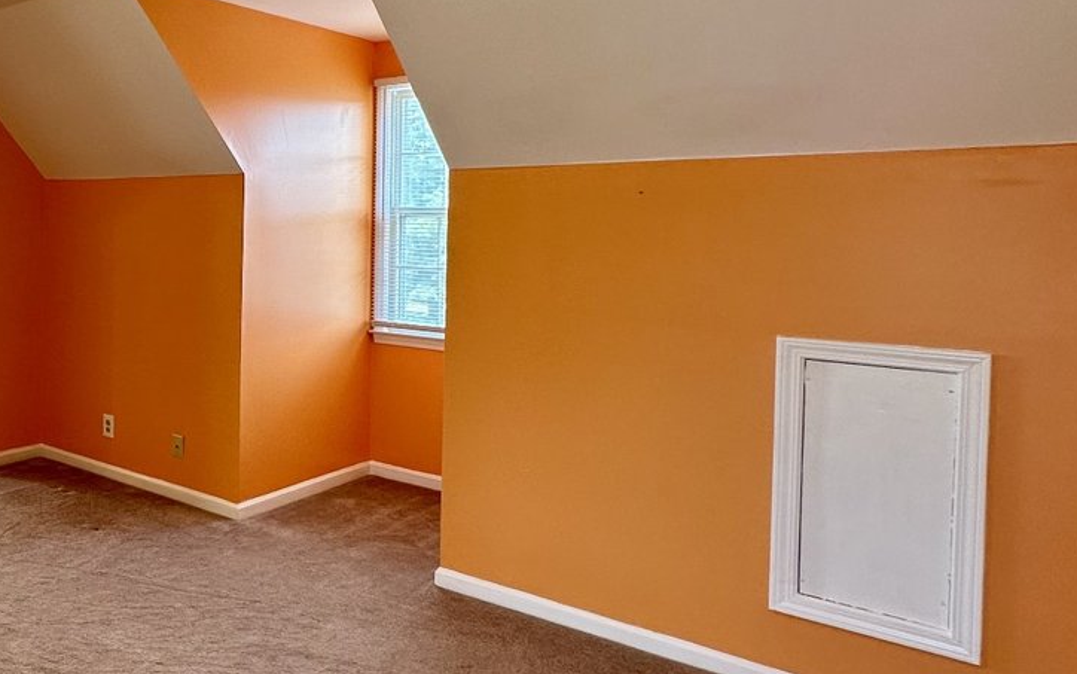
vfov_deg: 40.2
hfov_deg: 51.4
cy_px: 234
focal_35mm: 31
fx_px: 910
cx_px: 45
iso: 100
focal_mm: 2.22
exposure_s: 1/120
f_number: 2.2
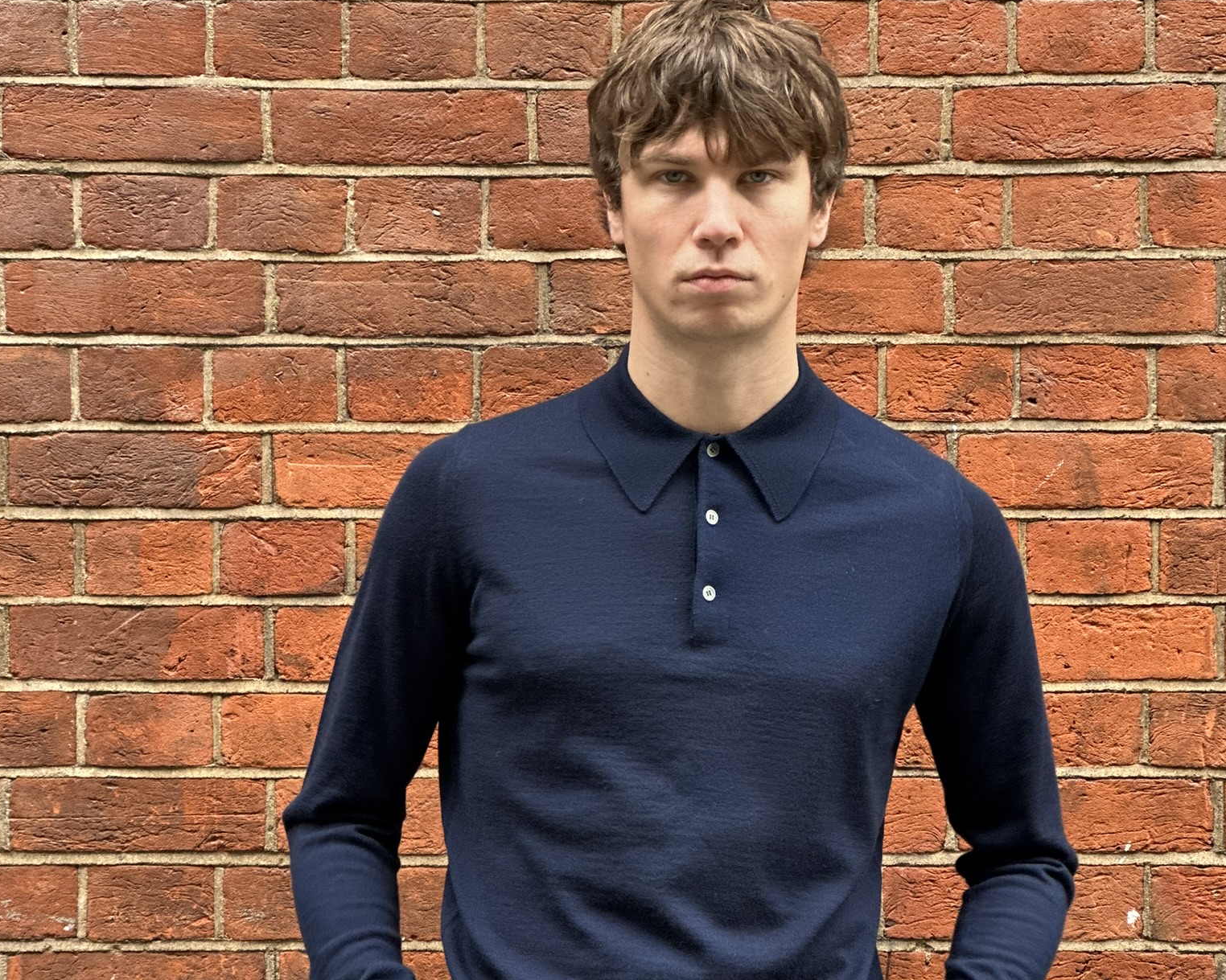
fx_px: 3665
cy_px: 736
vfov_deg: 15.2
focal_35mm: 101
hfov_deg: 19.0
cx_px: 612
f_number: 2.8
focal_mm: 9
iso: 160
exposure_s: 1/100
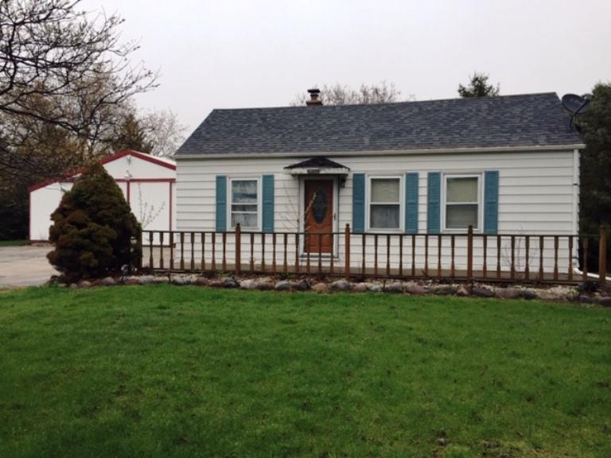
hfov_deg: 61.7
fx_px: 512
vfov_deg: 48.2
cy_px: 229
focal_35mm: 29
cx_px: 306
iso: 32
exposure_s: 1/1099
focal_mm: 4.15
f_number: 2.2
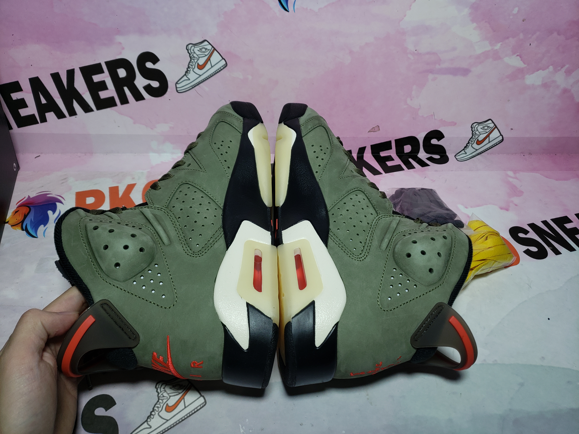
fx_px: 435
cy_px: 217
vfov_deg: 53.1
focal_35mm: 26
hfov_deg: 67.3
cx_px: 290
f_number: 1.5
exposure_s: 1/758
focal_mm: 4.3
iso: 50
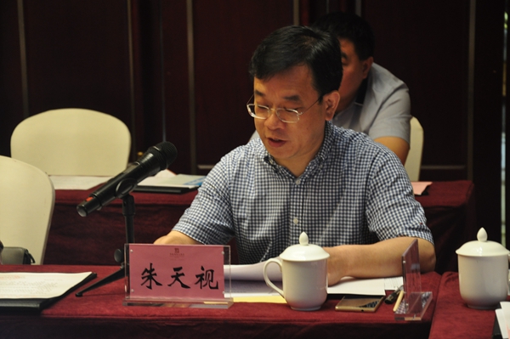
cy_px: 170
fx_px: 1486
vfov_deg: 13.0
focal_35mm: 105
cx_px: 255
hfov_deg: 19.5
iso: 800
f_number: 5.6
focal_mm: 70
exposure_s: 1/10
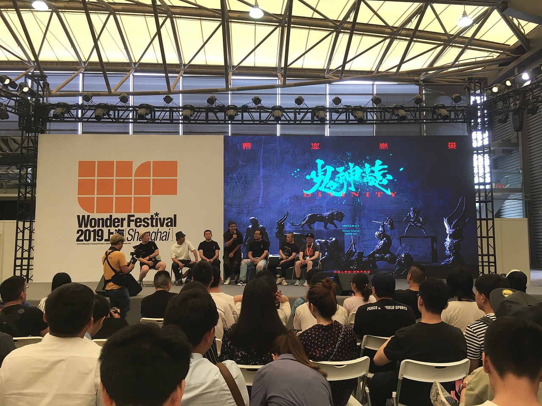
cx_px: 271
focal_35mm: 29
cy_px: 203
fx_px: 454
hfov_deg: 61.7
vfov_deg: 48.2
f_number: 2.2
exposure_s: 1/33
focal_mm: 4.15
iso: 25
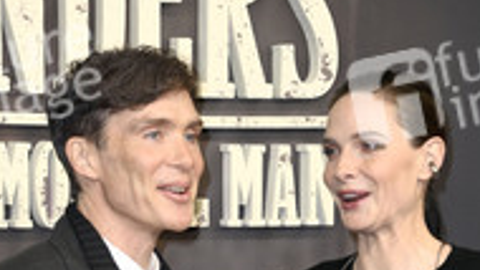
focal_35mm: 256
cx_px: 248
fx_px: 3259
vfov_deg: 4.7
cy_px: 464
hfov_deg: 8.4
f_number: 5.6
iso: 500
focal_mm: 116
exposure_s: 1/250
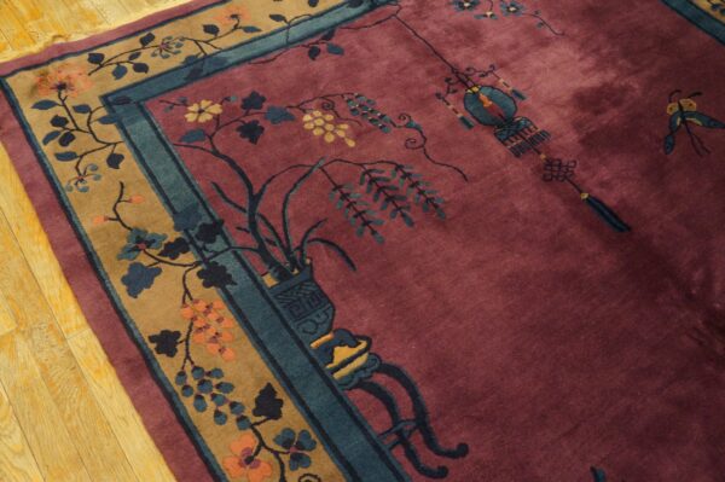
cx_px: 362
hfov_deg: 62.0
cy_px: 241
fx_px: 604
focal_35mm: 30
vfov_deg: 43.5
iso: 3200
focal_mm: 20
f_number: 4
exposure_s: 1/160
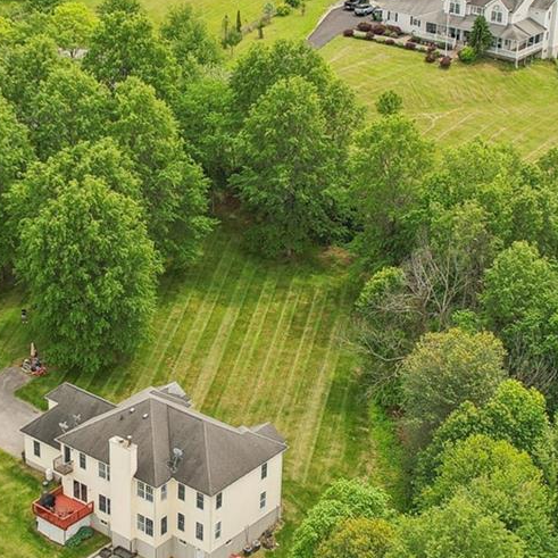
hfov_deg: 22.1
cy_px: 288
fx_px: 1423
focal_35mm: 78
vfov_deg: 22.2
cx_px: 167
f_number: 2.8
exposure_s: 1/1250
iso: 150
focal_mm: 8.4
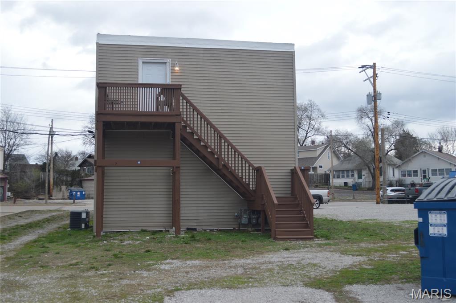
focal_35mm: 36
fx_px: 455
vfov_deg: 36.8
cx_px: 228
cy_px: 152
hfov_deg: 53.2
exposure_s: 1/125
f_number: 5.6
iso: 140
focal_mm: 24
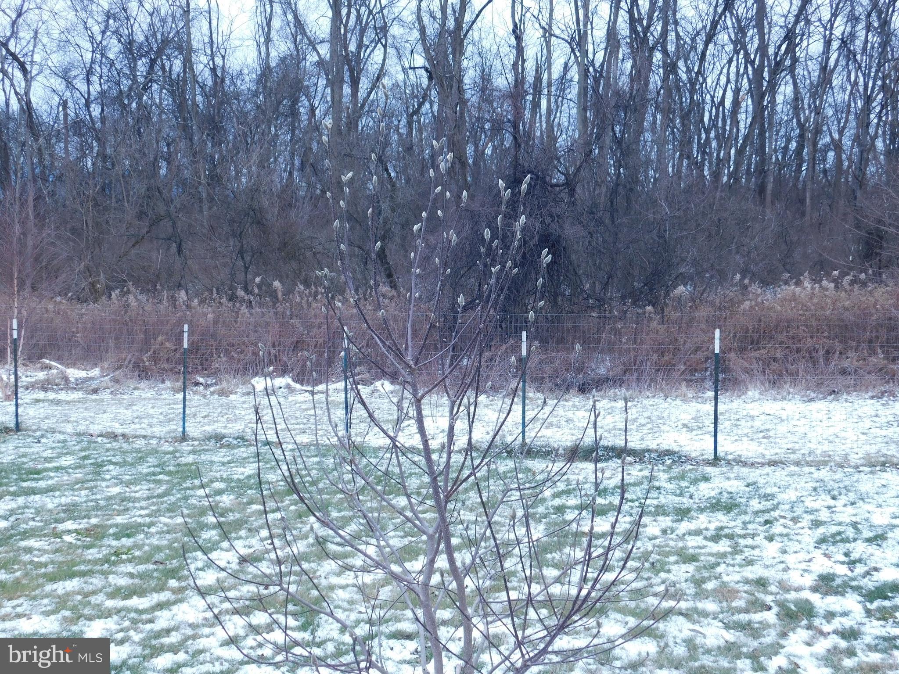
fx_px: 935
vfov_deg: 39.7
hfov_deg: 51.4
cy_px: 337
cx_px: 450
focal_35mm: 36
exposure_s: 1/250
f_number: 3.5
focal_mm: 6.3
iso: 125
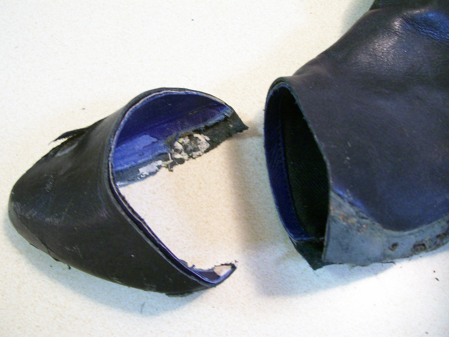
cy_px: 168
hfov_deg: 51.4
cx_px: 224
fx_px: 467
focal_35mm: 36
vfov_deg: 39.7
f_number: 2.7
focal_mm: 6
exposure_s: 1/5.15
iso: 160
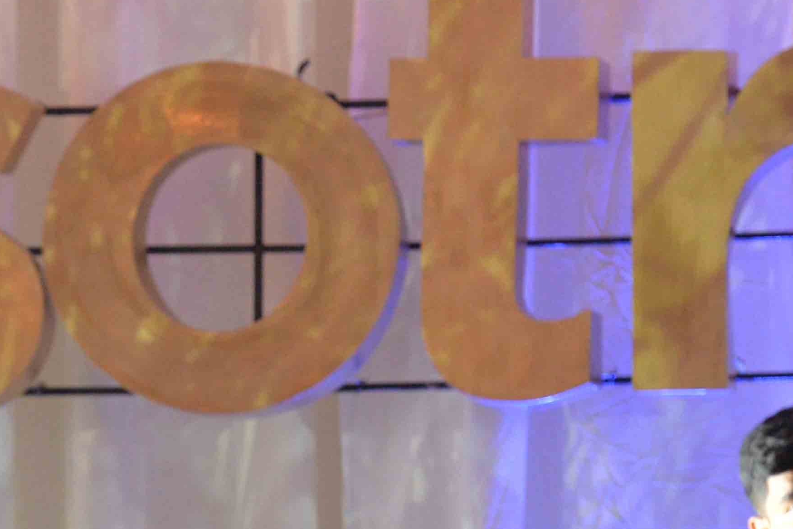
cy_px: 731
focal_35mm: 399
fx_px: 8793
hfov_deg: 5.2
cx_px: -1
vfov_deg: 3.4
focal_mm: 116
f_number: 4
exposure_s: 1/200
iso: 2500
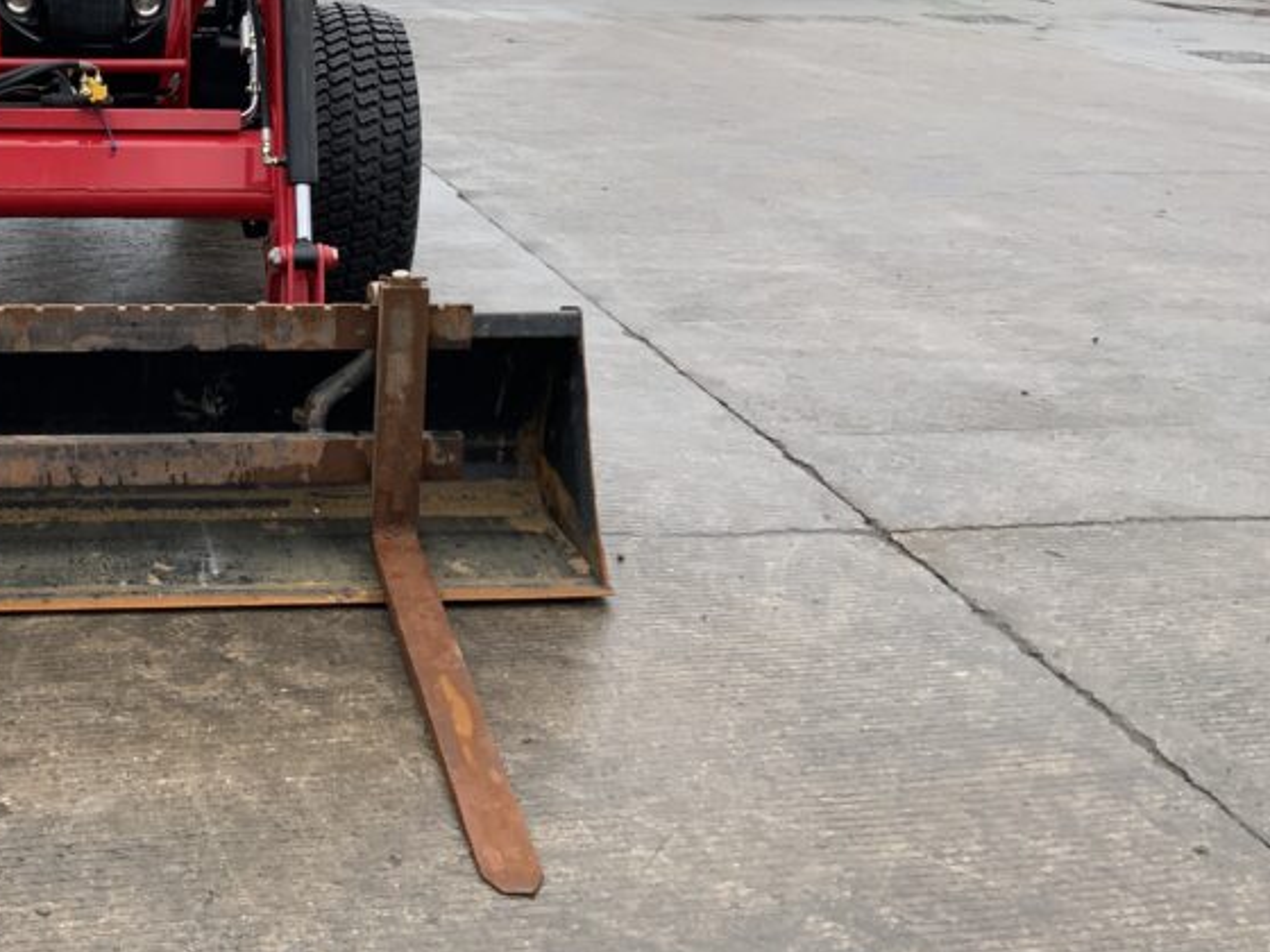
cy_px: 177
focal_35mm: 53
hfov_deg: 34.8
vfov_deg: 26.9
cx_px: 220
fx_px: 1944
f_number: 1.8
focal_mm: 3
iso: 16
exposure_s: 1/529
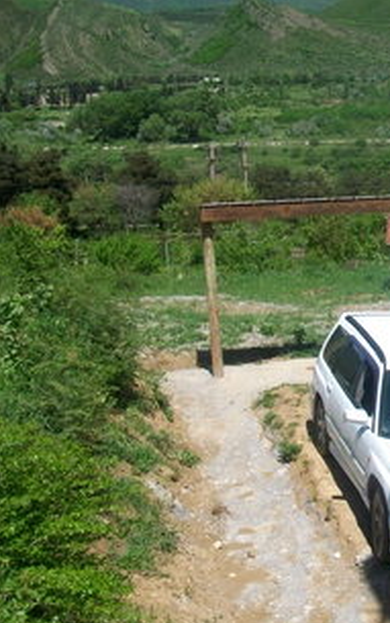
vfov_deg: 40.2
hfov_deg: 23.8
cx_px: 455
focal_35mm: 50
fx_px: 849
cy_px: 343
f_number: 5.5
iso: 64
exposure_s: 1/400
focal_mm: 5.7
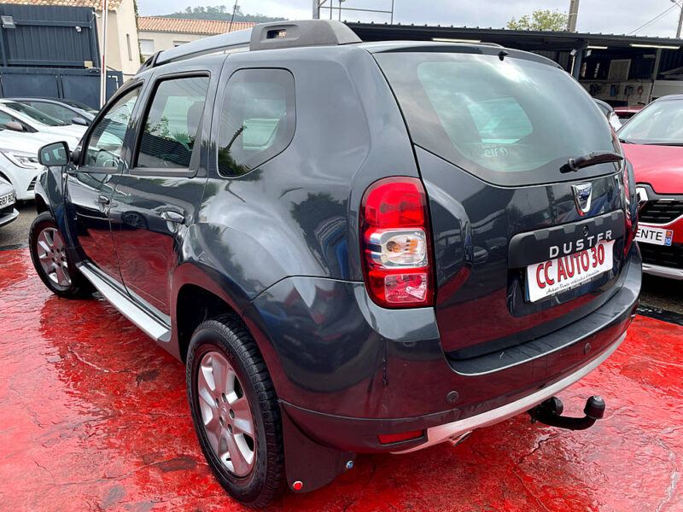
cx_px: 342
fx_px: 513
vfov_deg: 53.1
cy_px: 256
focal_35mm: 26
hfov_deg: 67.3
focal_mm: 4.2
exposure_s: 1/572
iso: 32
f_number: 1.6
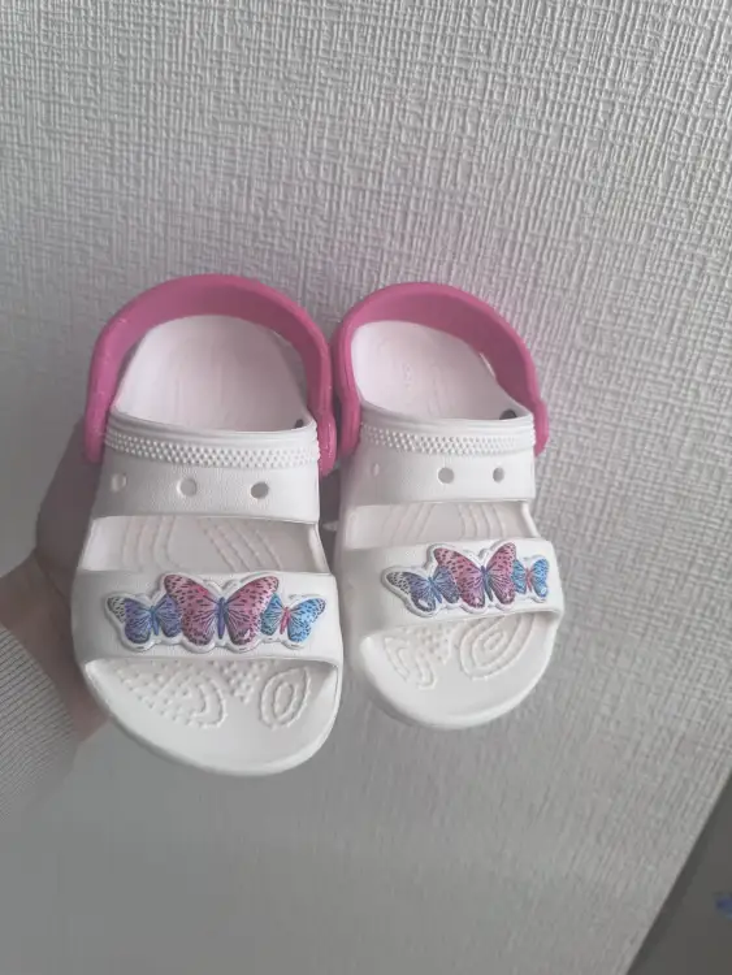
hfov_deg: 56.8
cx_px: 366
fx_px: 676
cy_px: 488
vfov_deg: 71.6
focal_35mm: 24
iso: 80
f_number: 1.78
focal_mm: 6.76
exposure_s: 1/358
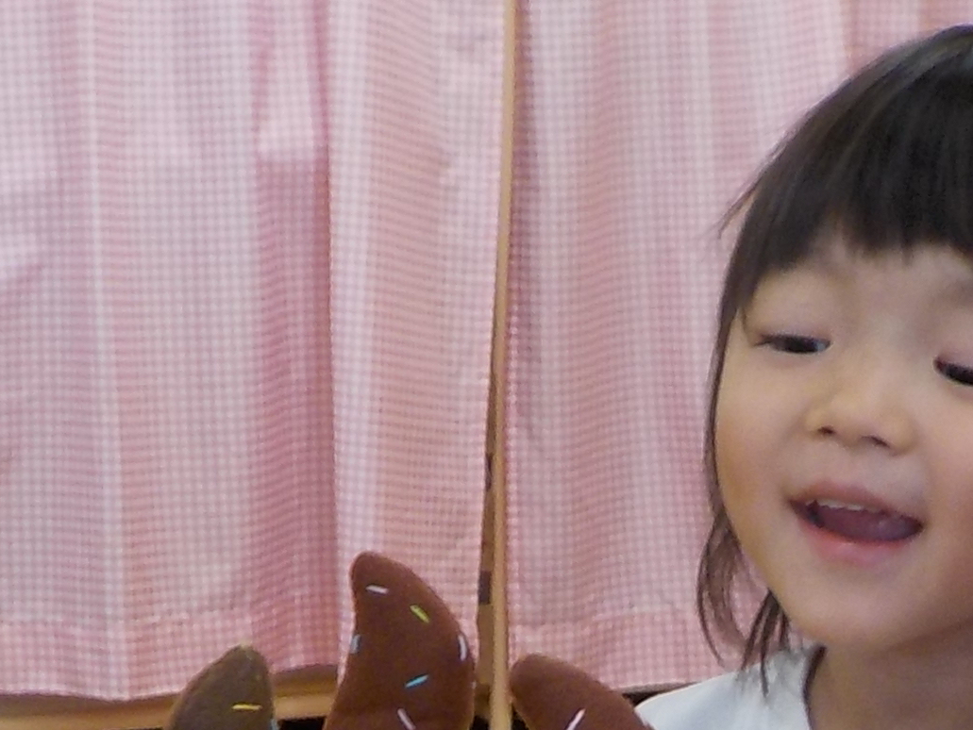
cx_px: 680
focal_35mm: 121
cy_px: 934
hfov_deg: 16.2
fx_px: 3402
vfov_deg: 11.9
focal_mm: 4.1
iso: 125
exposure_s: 1/30
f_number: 3.3
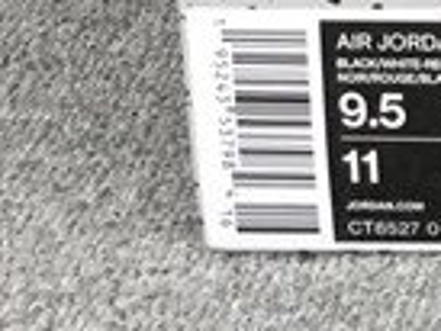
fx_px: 2588
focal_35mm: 203
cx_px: 956
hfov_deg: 9.0
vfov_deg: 6.6
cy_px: -715
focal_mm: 3.3
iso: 25
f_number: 2.4
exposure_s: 1/134
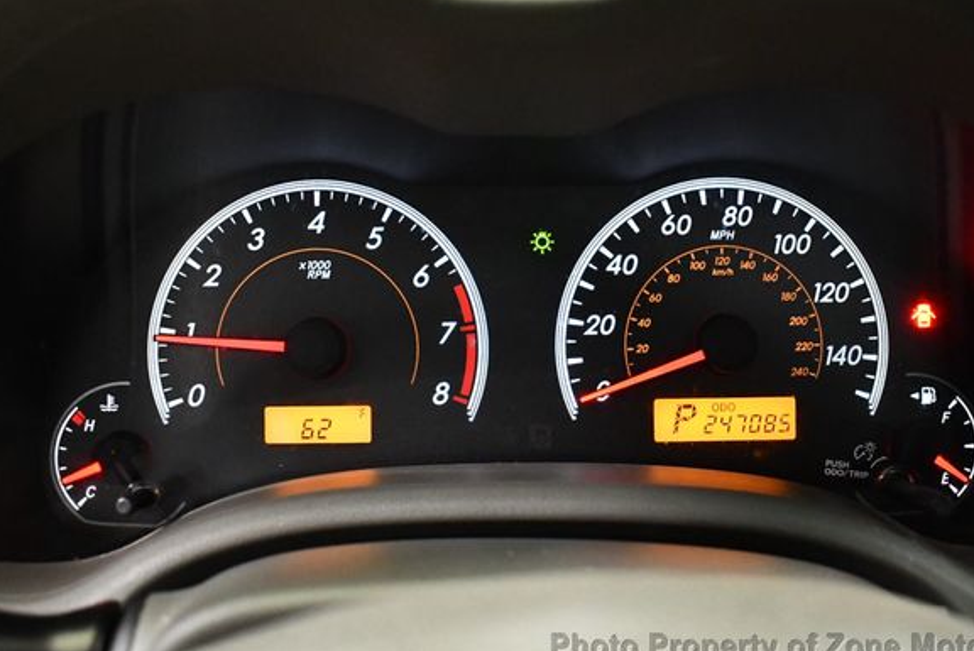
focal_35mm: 40
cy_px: 318
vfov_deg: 33.5
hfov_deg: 48.4
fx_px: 1083
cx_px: 531
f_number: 3.5
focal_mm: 18
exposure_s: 1/60
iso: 4000
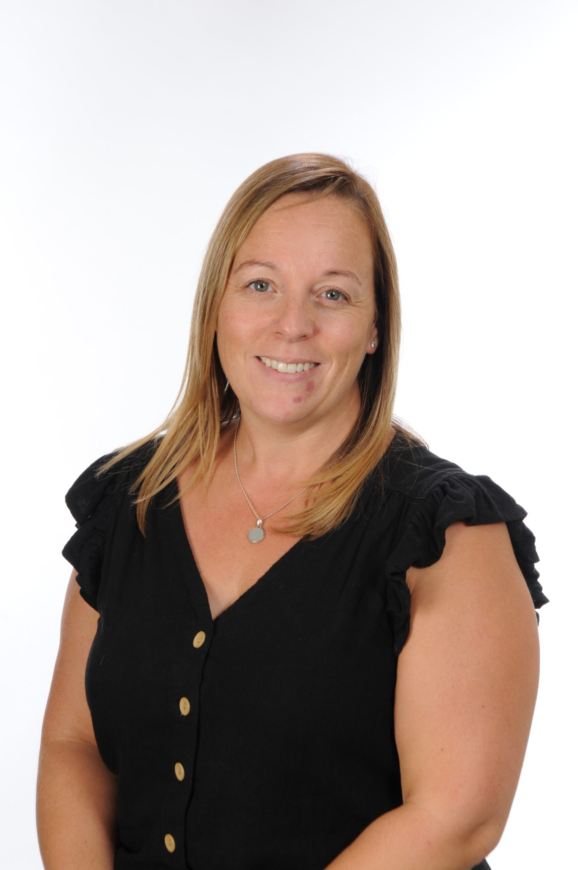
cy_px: 435
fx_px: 3260
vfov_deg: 15.2
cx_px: 289
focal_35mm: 135
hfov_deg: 10.1
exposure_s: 1/160
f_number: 11
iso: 200
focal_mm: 90
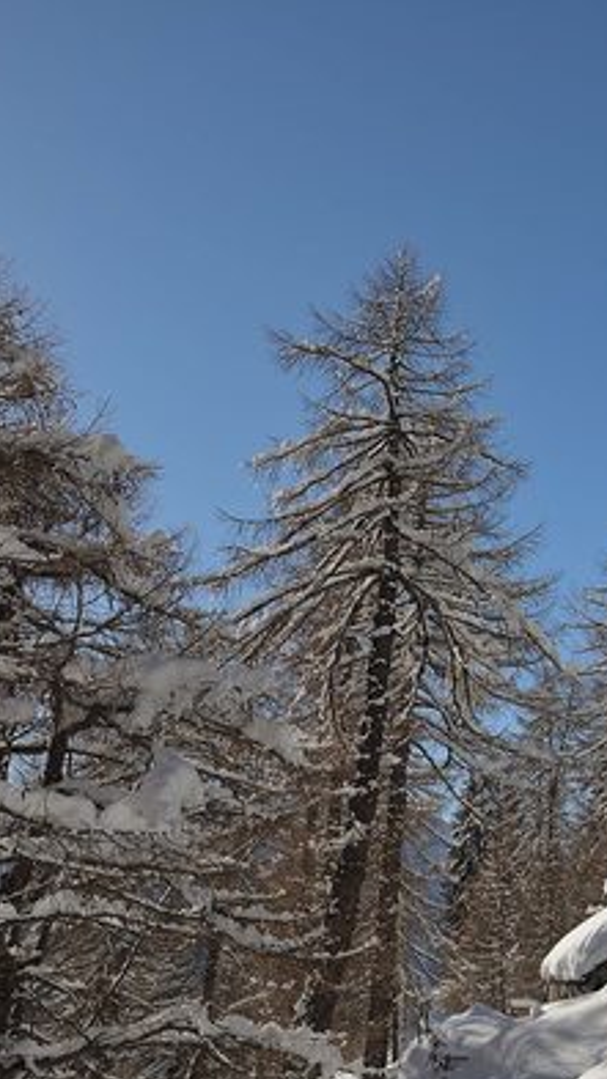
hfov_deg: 19.9
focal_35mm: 56
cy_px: 544
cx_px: 769
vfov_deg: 37.2
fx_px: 1603
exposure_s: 1/320
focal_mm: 35
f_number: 8
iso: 100
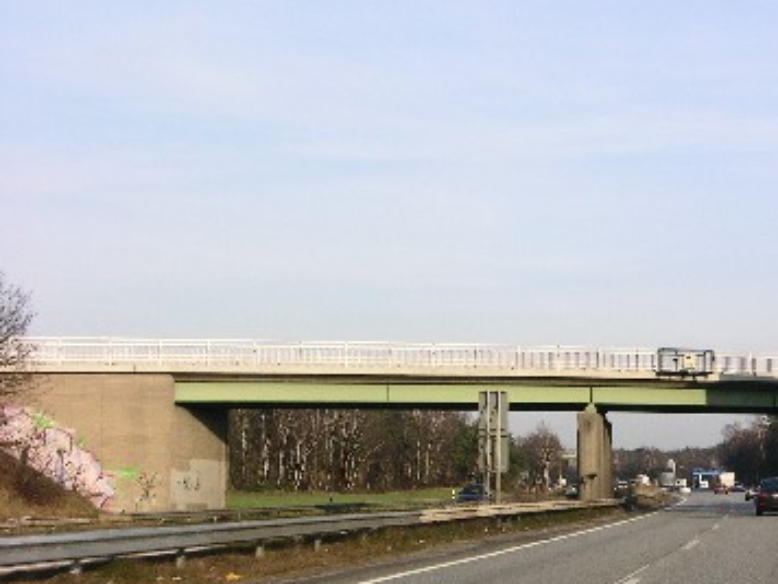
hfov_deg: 21.7
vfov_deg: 16.5
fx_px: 2000
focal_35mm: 89
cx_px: 633
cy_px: 402
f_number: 6.2
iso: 50
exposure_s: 1/136
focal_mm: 13.7
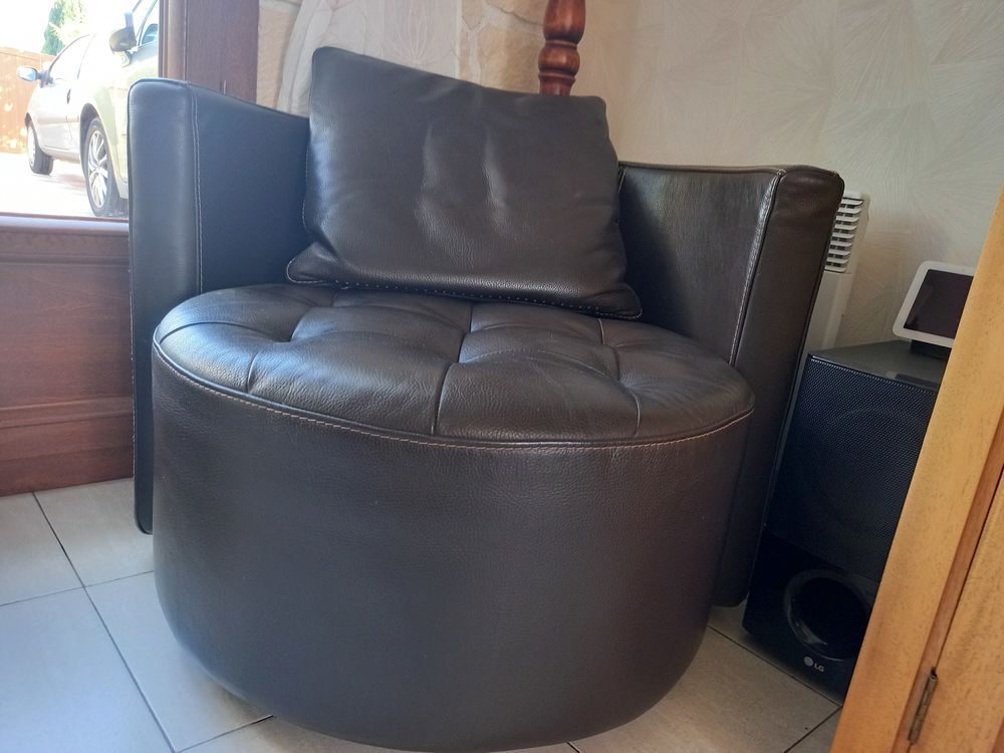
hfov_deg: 69.4
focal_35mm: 25
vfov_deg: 54.9
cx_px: 502
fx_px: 725
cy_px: 376
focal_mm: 4.6
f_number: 2
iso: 200
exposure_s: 1/33
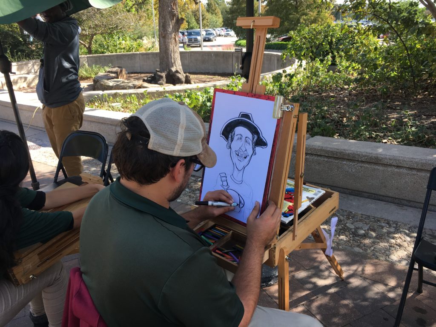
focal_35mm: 29
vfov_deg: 48.2
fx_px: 365
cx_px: 218
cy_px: 164
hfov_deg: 61.7
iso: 25
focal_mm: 4.15
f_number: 2.2
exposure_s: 1/330
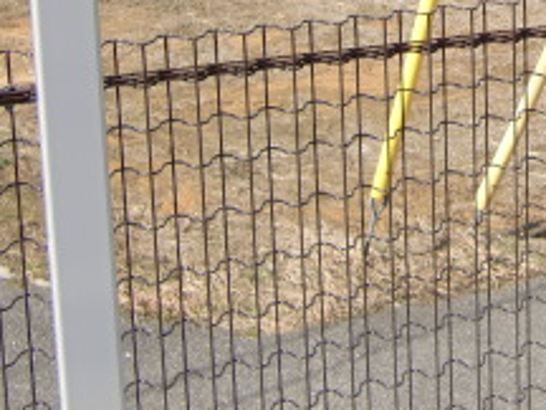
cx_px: 632
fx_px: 1309
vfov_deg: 16.9
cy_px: -104
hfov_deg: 22.0
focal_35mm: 83
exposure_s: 1/1000
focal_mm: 4.9
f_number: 2.6
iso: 64
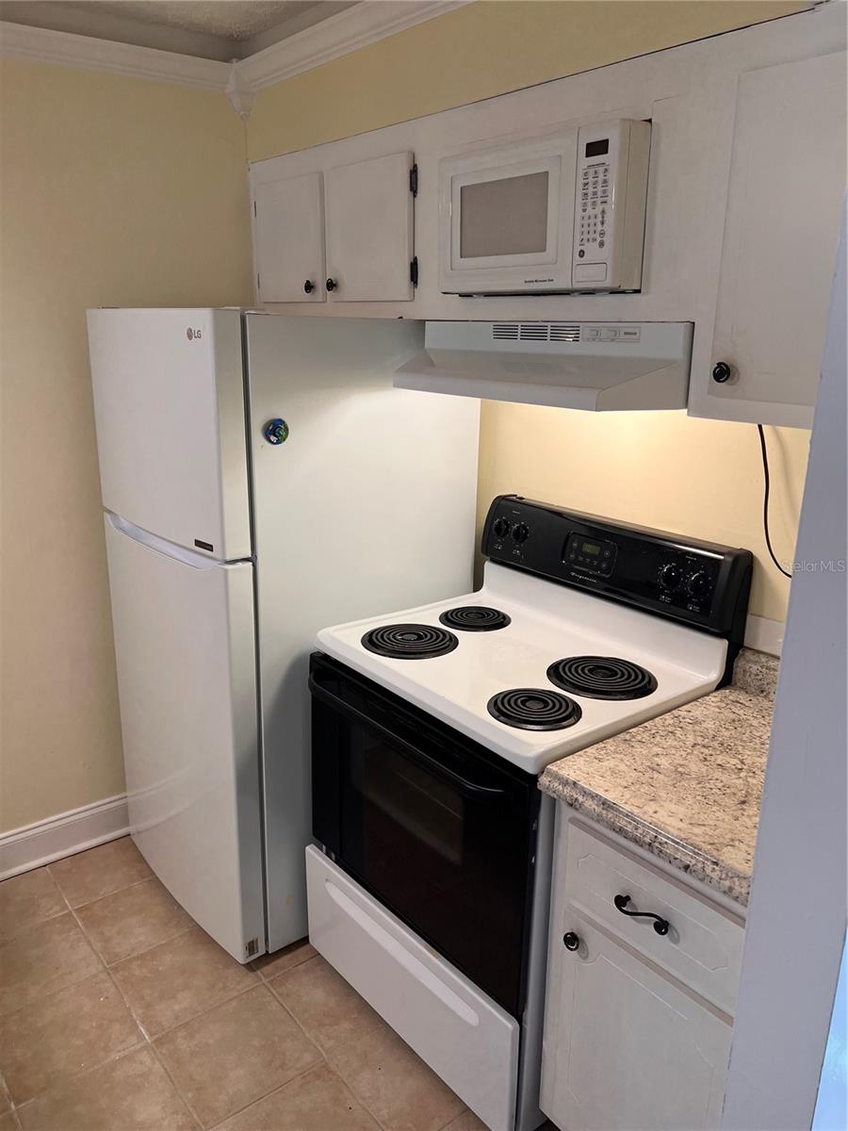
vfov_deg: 67.3
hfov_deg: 53.1
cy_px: 566
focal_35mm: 26
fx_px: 849
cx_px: 424
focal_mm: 5.7
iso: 80
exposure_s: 1/120
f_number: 1.5
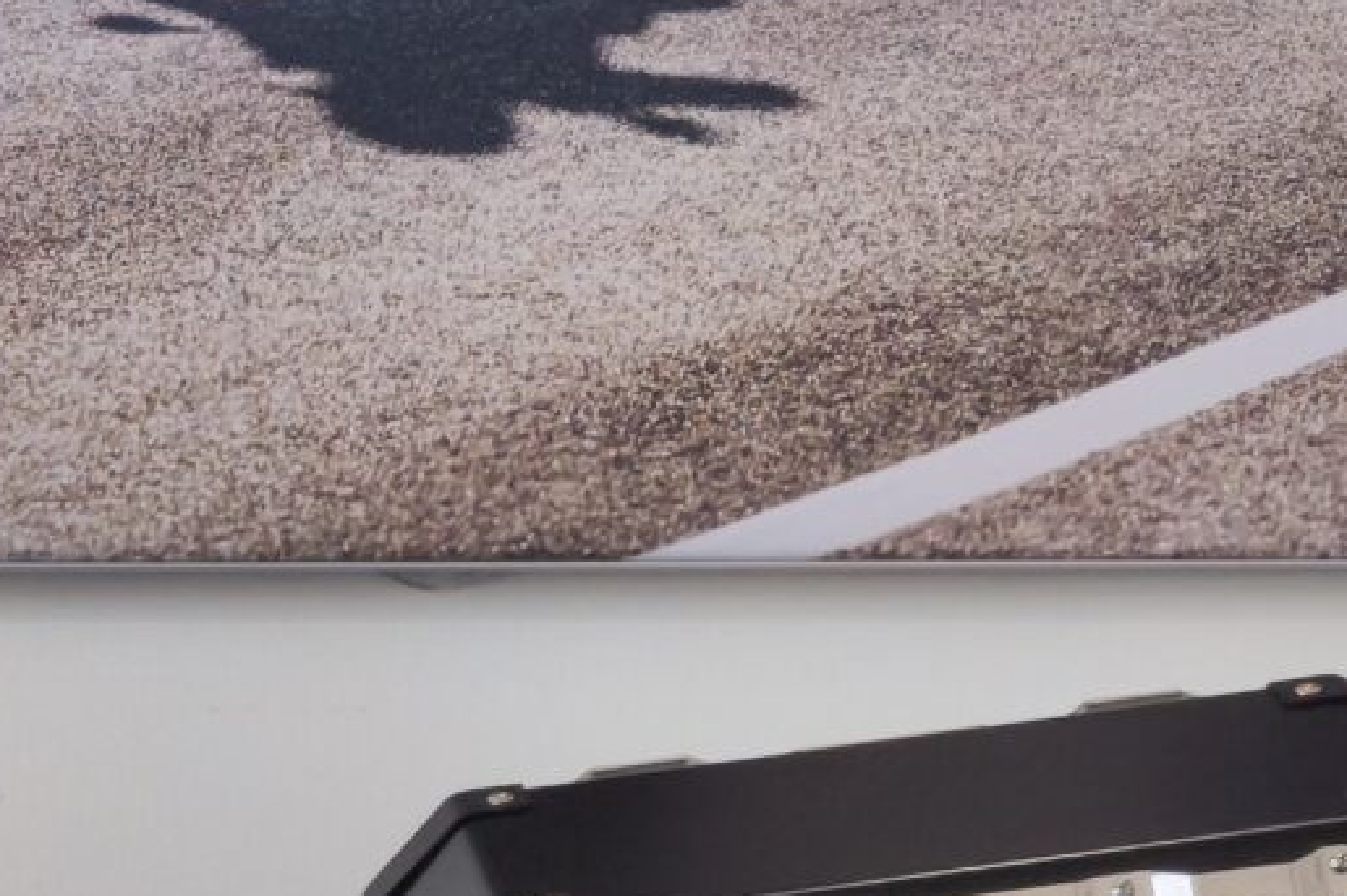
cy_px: 1768
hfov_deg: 8.4
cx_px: -785
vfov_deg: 5.6
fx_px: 8902
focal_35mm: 238
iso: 50
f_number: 1.6
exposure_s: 1/123
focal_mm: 6.57
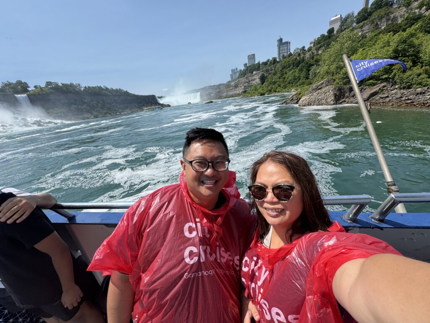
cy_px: 162
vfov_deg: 85.7
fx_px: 174
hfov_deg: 102.1
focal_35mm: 14
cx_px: 215
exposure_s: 1/1420
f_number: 2.2
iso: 40
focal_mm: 2.22
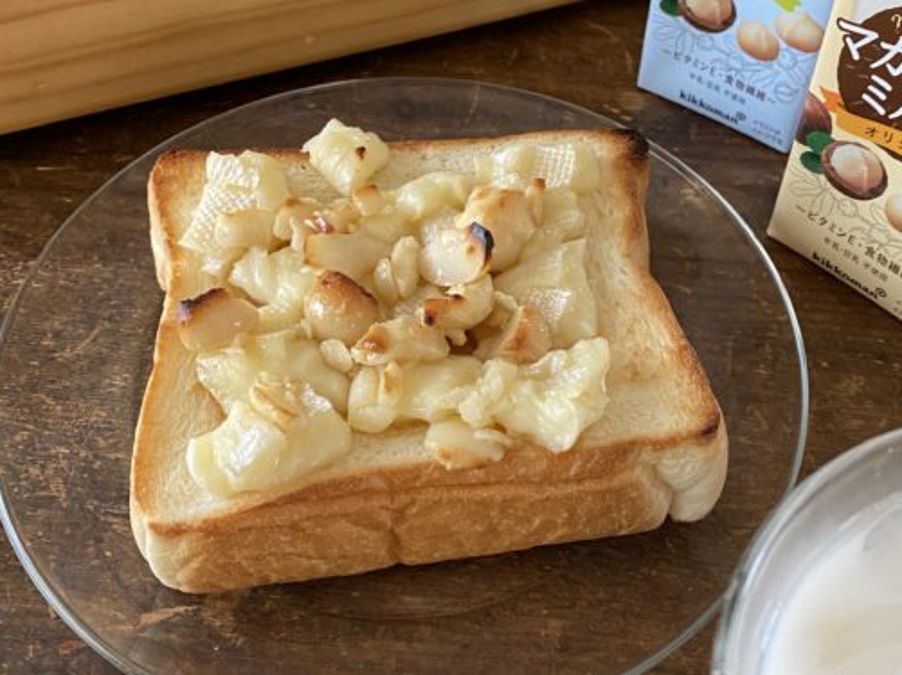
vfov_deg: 33.4
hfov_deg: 43.9
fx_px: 1120
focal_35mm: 43
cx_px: 482
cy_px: 256
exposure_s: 1/60
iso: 160
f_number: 1.8
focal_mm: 4.25
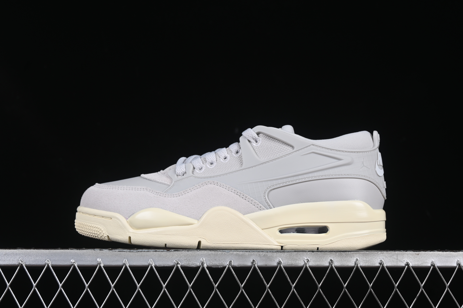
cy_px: 154
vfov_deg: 18.2
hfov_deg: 27.0
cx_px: 232
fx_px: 965
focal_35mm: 75
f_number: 8
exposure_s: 1/80
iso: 160
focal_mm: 50
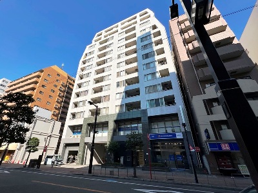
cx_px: 129
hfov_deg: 102.1
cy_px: 96
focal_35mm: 14
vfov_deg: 85.7
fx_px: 104
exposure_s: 1/2564
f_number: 2.2
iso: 50
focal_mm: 2.22
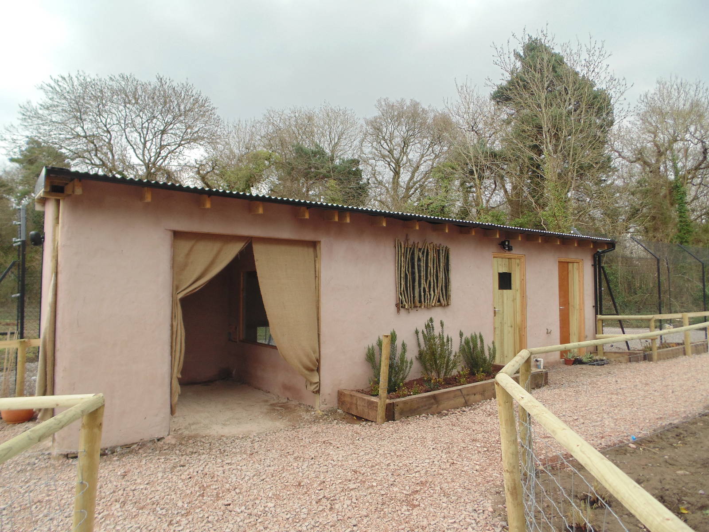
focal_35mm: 22
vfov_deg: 61.1
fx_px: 451
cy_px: 266
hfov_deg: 76.4
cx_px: 354
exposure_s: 1/125
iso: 80
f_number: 3.1
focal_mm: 4
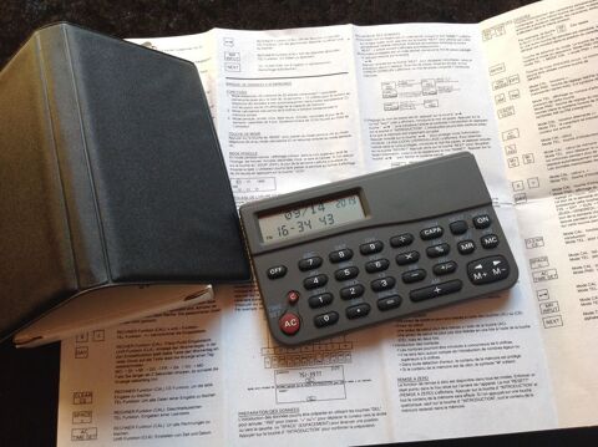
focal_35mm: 35
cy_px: 224
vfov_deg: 40.6
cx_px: 299
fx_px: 604
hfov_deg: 52.7
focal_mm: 4.28
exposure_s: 1/40
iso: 64
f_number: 2.4
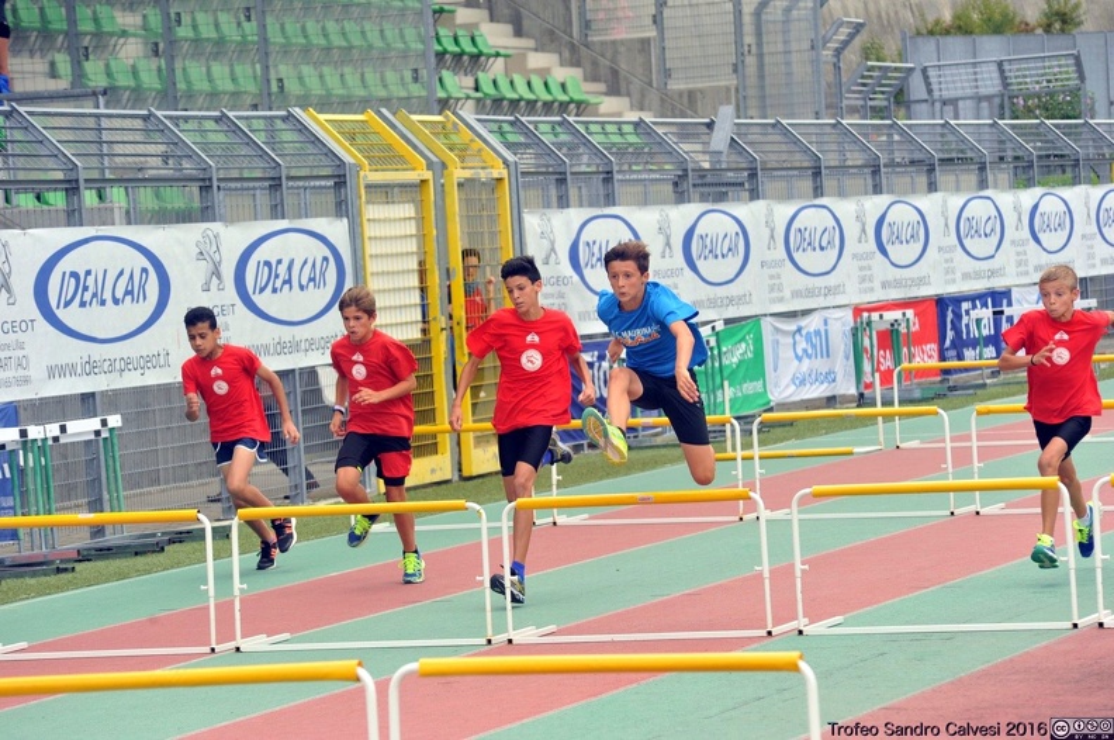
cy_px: 370
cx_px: 557
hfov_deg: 13.3
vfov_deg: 8.8
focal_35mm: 155
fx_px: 4790
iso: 1000
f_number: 8
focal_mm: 155
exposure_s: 1/800
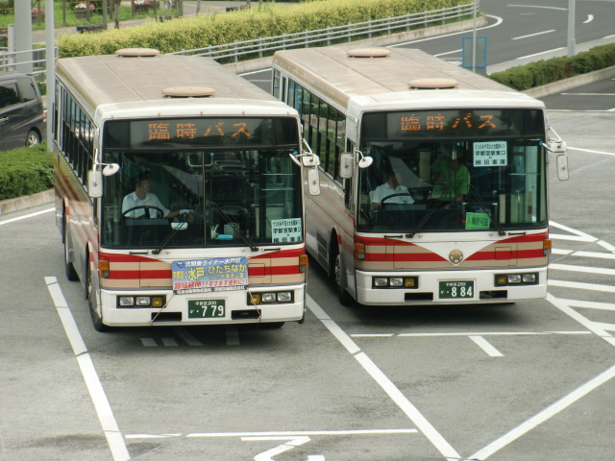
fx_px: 2985
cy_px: 230
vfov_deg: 8.8
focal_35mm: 168
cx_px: 308
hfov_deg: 11.8
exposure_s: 1/160
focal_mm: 30.1
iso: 80
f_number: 4.8
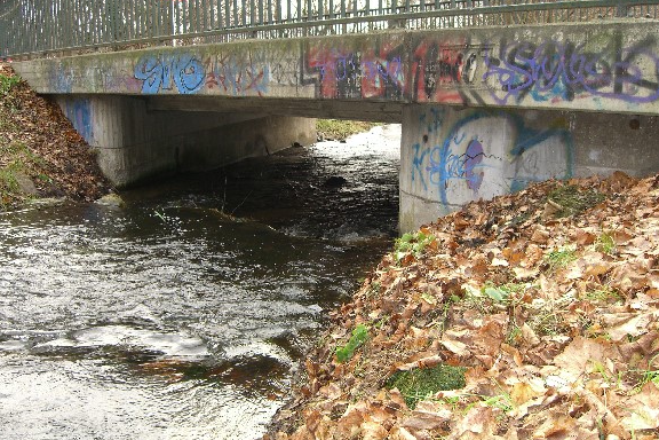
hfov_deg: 48.5
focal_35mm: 40
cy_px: 239
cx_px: 331
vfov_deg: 33.4
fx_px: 732
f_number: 2.8
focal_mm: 7.9
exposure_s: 1/80
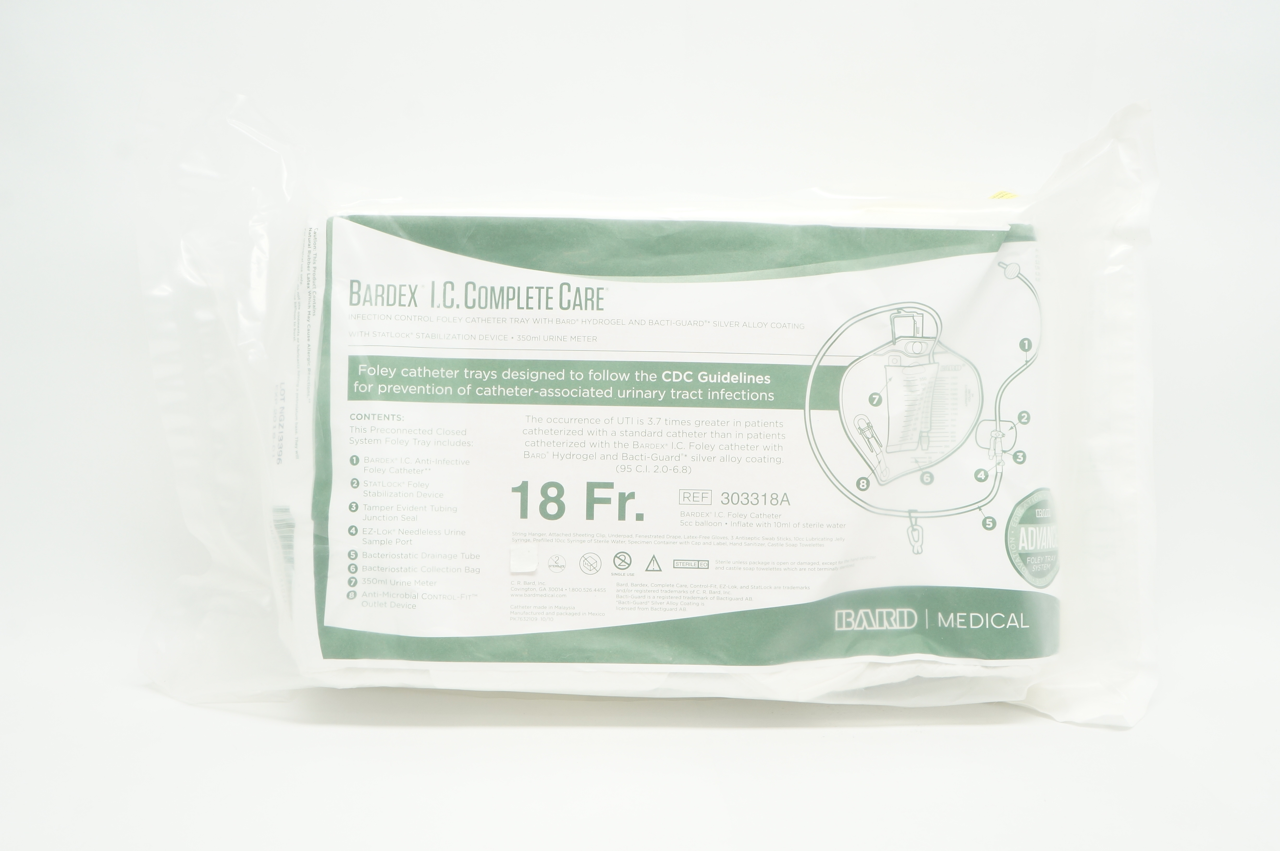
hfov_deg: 53.2
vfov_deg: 36.8
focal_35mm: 36
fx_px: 1279
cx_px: 640
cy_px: 426
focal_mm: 24
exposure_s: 1/15
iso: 400
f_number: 10
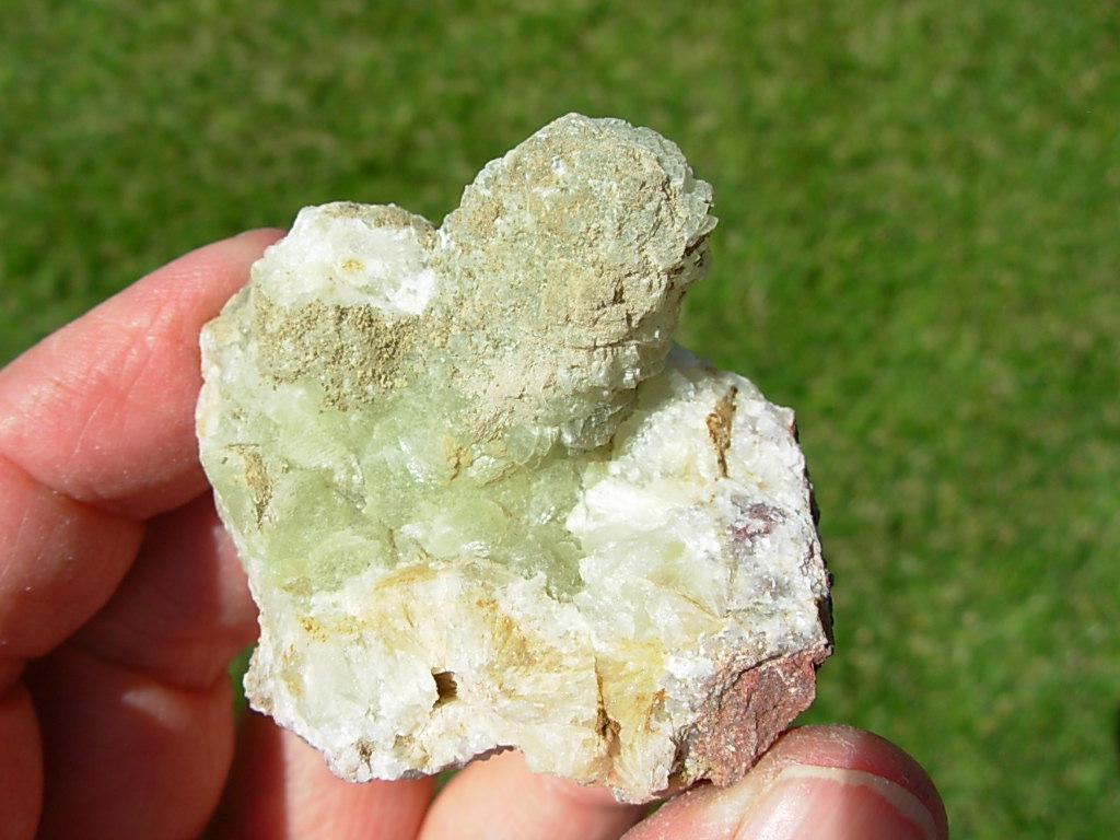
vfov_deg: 37.7
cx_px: 560
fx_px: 1229
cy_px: 420
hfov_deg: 49.0
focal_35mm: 38
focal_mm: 6.3
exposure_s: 1/704
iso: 50
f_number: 4.9
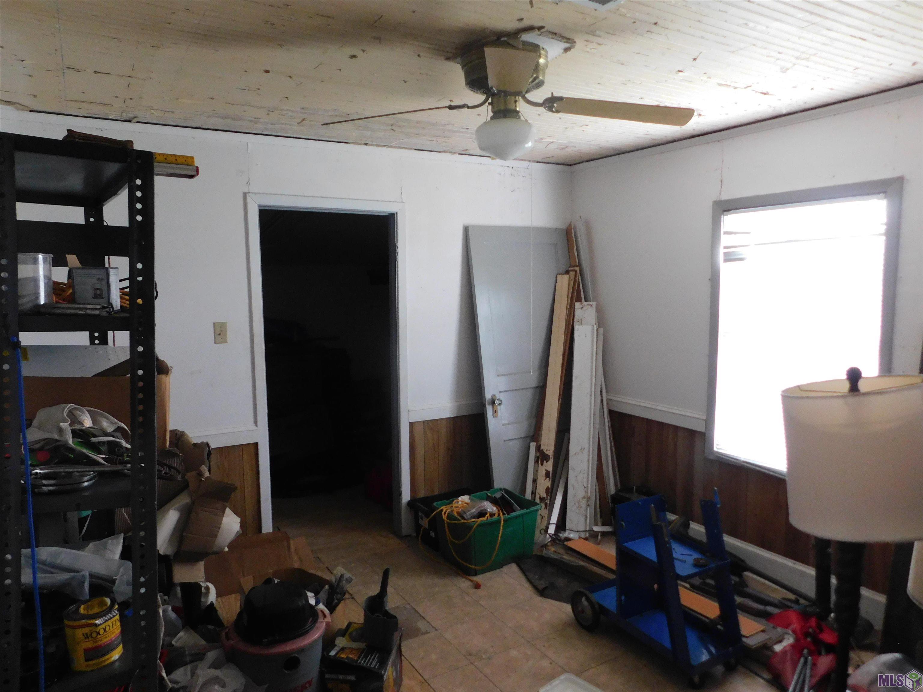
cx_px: 462
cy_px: 346
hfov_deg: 71.6
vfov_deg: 56.8
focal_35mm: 24
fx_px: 640
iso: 400
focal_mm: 4.1
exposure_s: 1/13
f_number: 3
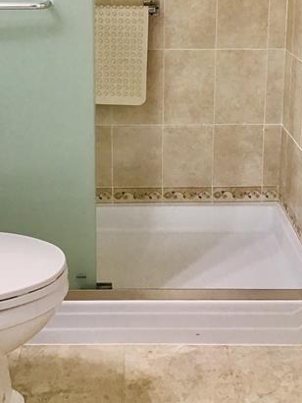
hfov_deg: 25.3
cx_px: 141
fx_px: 674
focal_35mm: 58
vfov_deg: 32.3
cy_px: 82
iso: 80
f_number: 2.4
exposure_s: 1/30
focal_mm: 3.3
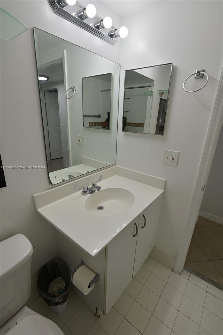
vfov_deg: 96.7
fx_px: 149
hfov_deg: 73.7
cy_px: 168
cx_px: 112
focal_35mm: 16
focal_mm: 16
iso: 100
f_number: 9
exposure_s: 1/30
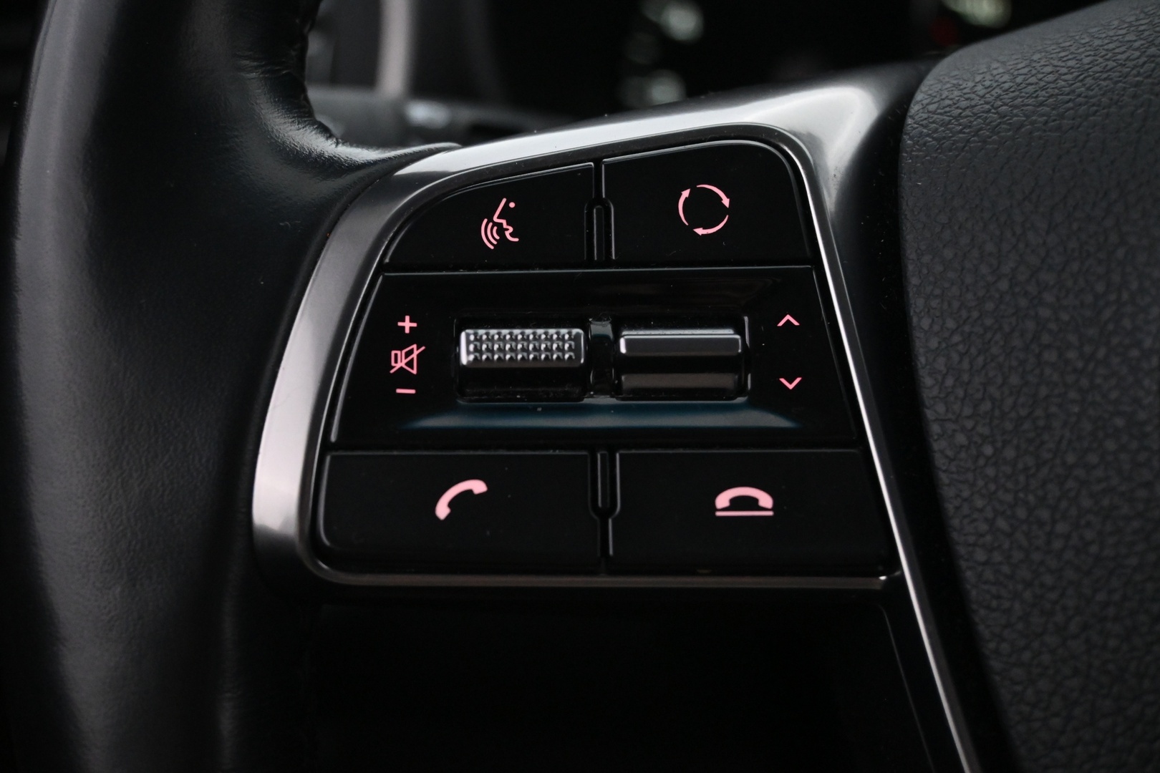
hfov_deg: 38.9
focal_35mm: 51
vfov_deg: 26.5
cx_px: 580
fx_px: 1643
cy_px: 386
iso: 4000
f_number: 5
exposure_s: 1/50
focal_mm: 34
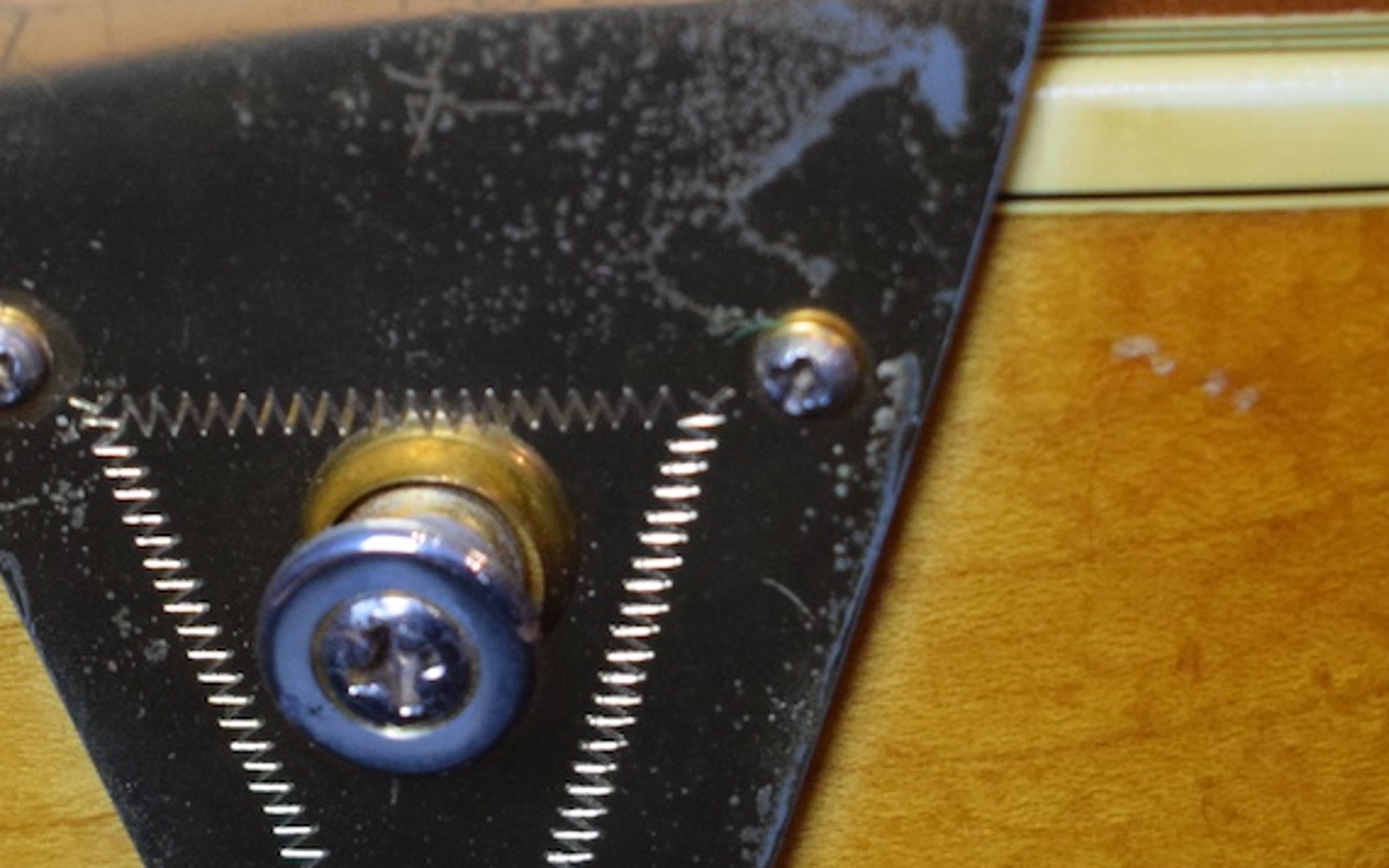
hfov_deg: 13.7
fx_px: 5791
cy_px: 185
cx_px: 490
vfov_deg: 8.6
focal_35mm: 153
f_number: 4.8
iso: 2000
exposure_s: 1/60
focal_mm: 38
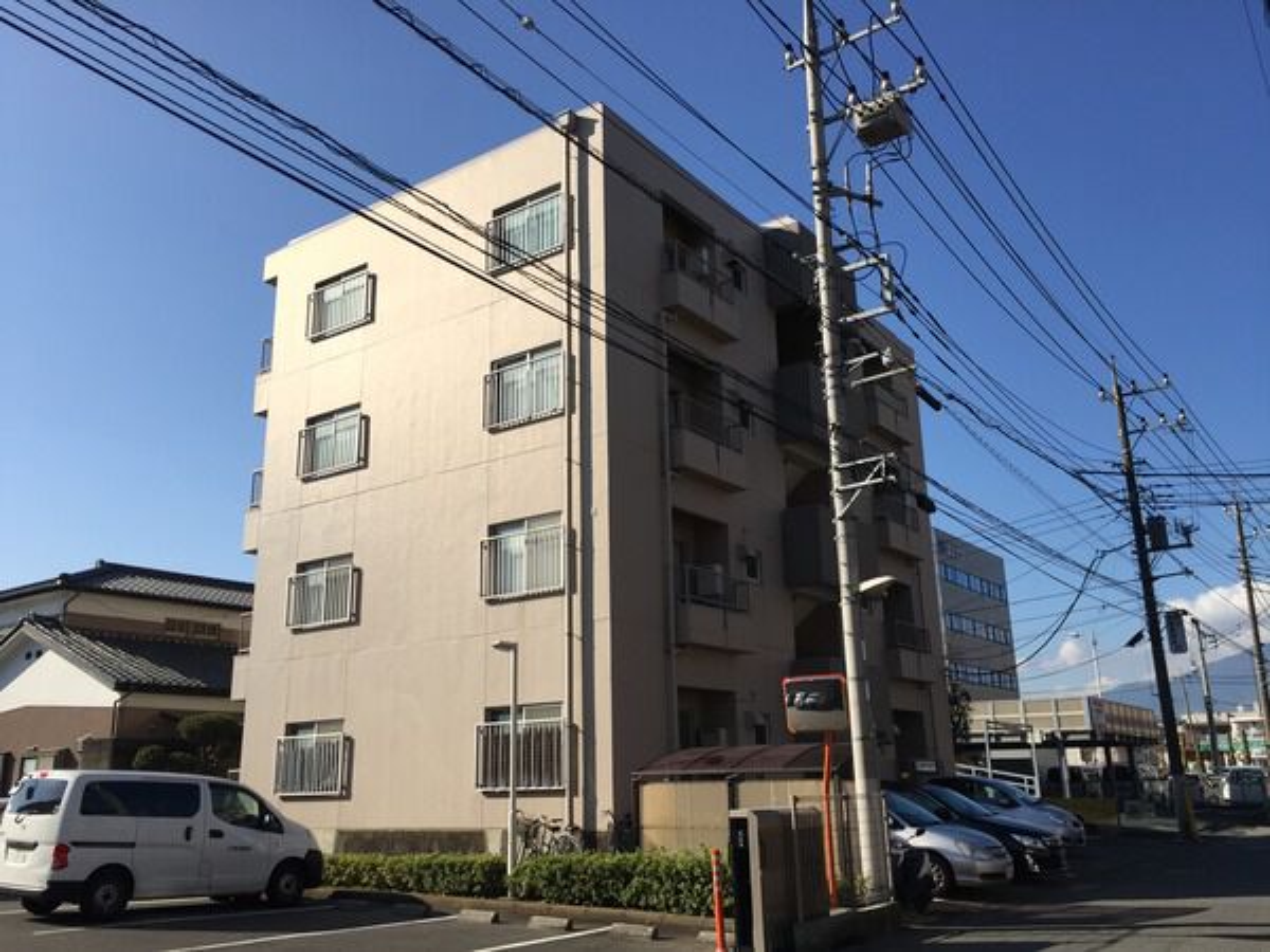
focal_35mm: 29
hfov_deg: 61.7
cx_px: 635
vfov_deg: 48.2
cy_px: 476
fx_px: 1064
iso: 32
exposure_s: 1/2198
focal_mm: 4.15
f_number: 2.2
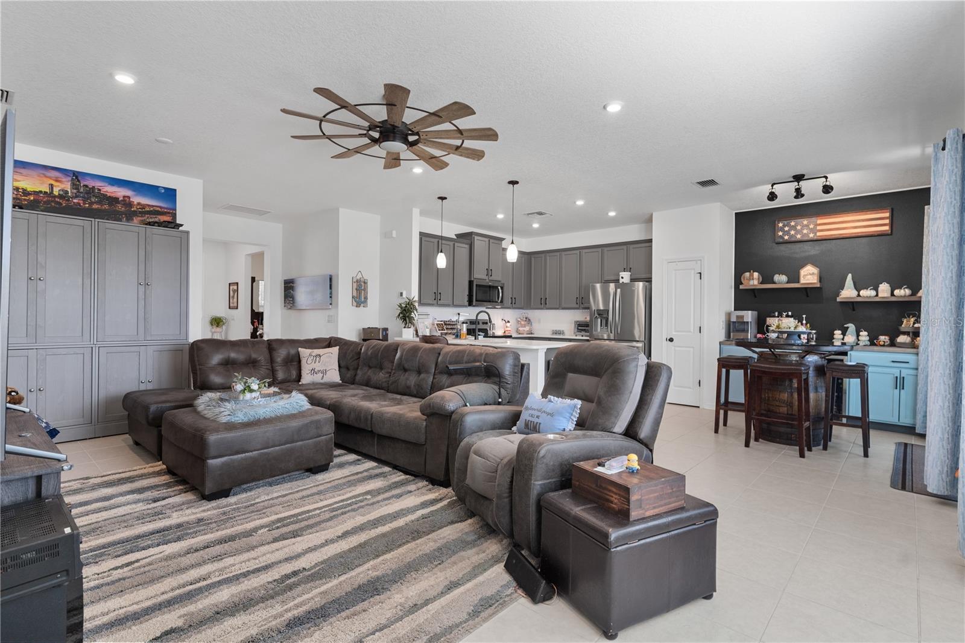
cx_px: 482
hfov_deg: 93.3
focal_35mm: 17
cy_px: 322
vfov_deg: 70.4
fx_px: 456
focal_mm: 17
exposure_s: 1/40
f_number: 5.6
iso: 800
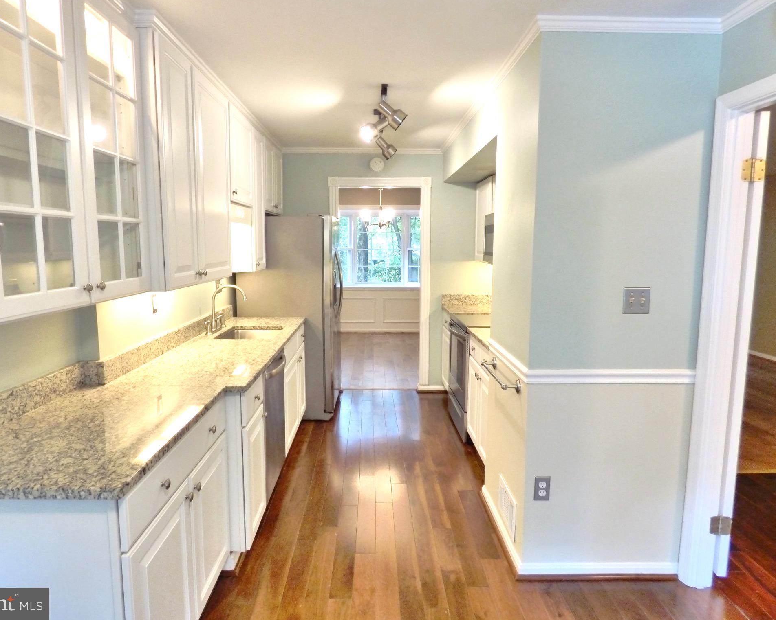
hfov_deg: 77.6
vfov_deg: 65.5
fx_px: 482
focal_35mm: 21
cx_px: 365
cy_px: 309
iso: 400
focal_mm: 3.58
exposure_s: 1/20
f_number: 2.8
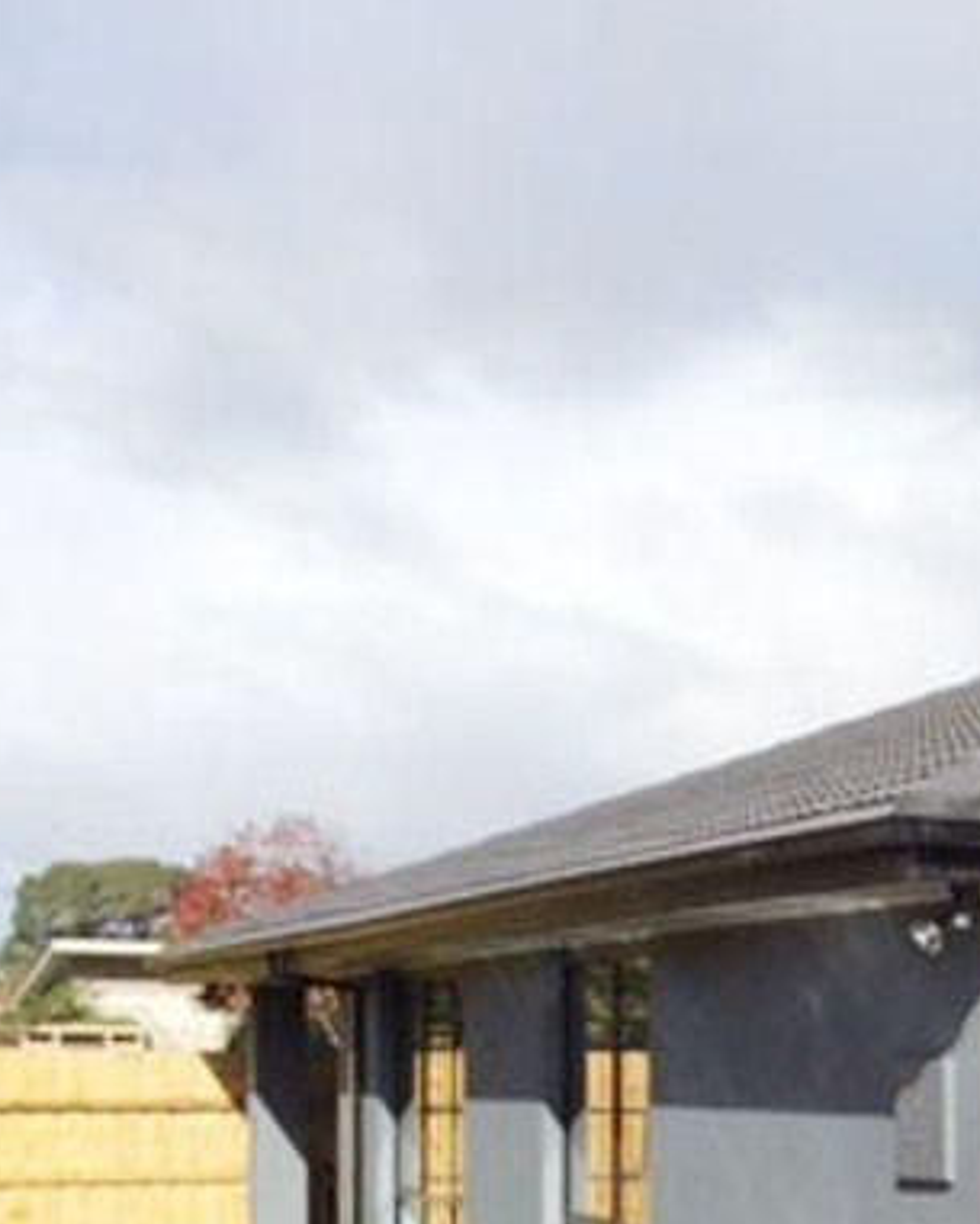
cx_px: 1491
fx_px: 2754
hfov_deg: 17.9
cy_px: 1150
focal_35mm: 76
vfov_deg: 24.2
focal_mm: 4.15
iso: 32
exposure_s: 1/2475
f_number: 2.2
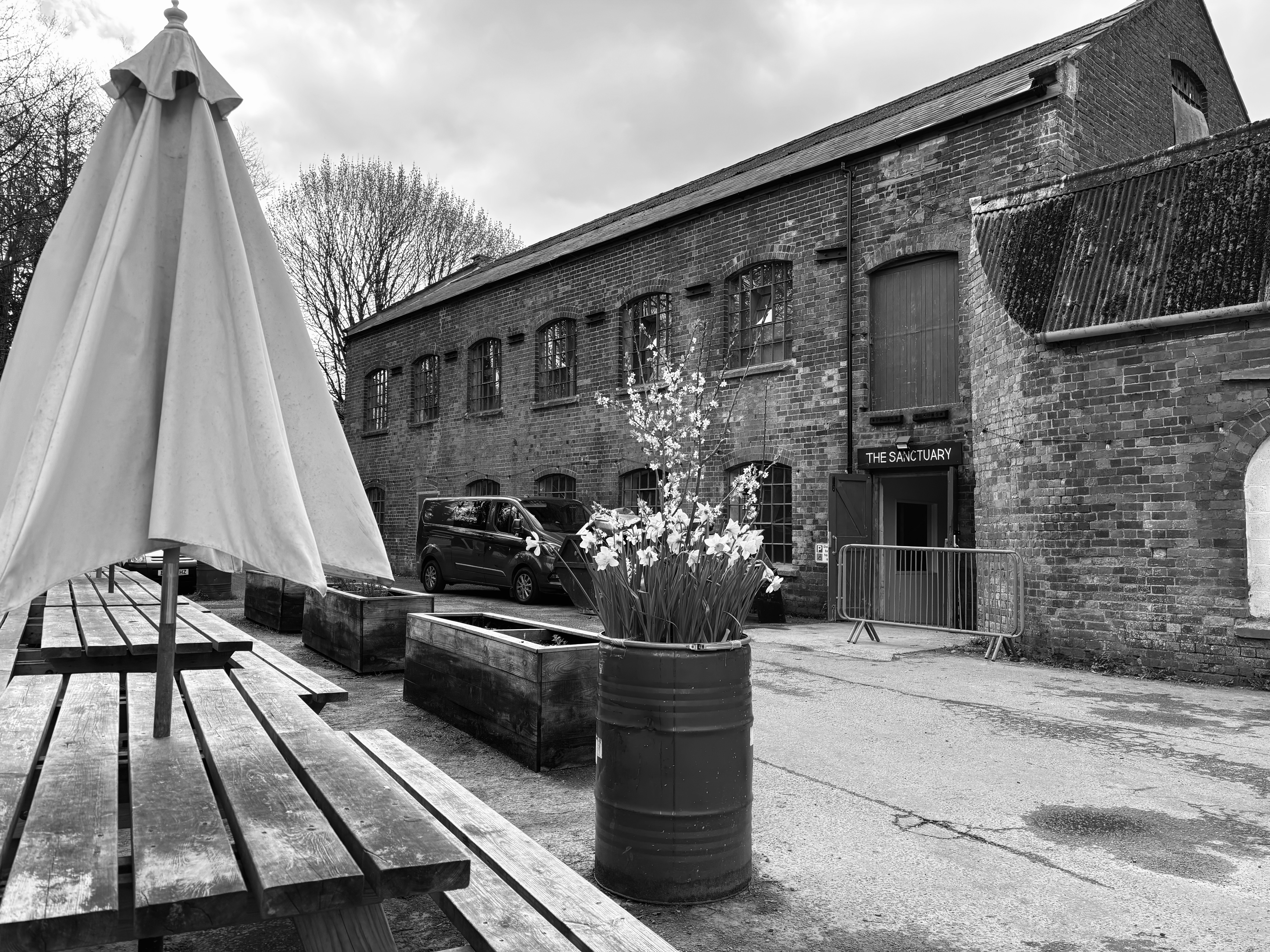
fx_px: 954
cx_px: 635
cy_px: 476
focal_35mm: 26
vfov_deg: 53.1
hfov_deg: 67.3
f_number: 1.6
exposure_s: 1/851
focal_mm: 5.96
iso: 50
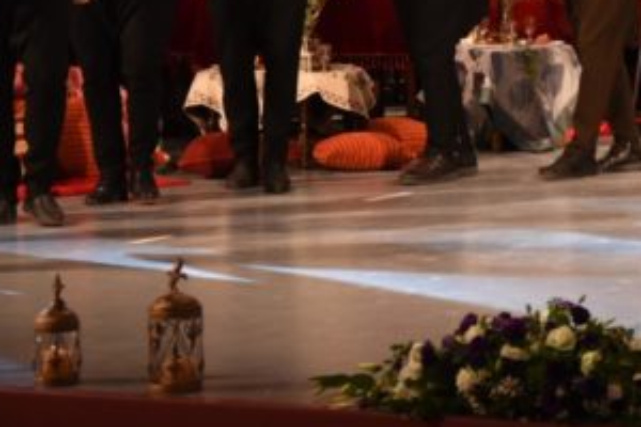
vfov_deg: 6.9
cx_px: 855
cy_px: -171
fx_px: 3525
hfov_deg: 10.2
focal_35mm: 198
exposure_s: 1/200
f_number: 2.8
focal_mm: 58
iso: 1600
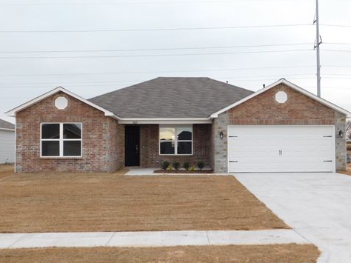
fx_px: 385
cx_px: 184
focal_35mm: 38
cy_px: 135
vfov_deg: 37.7
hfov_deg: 49.0
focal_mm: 6.3
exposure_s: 1/160
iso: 125
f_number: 3.5
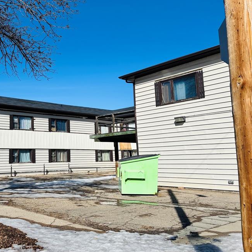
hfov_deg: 44.5
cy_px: 118
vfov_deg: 46.0
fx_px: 297
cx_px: 62
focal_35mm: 36
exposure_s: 1/7692
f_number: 1.6
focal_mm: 5.96
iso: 50
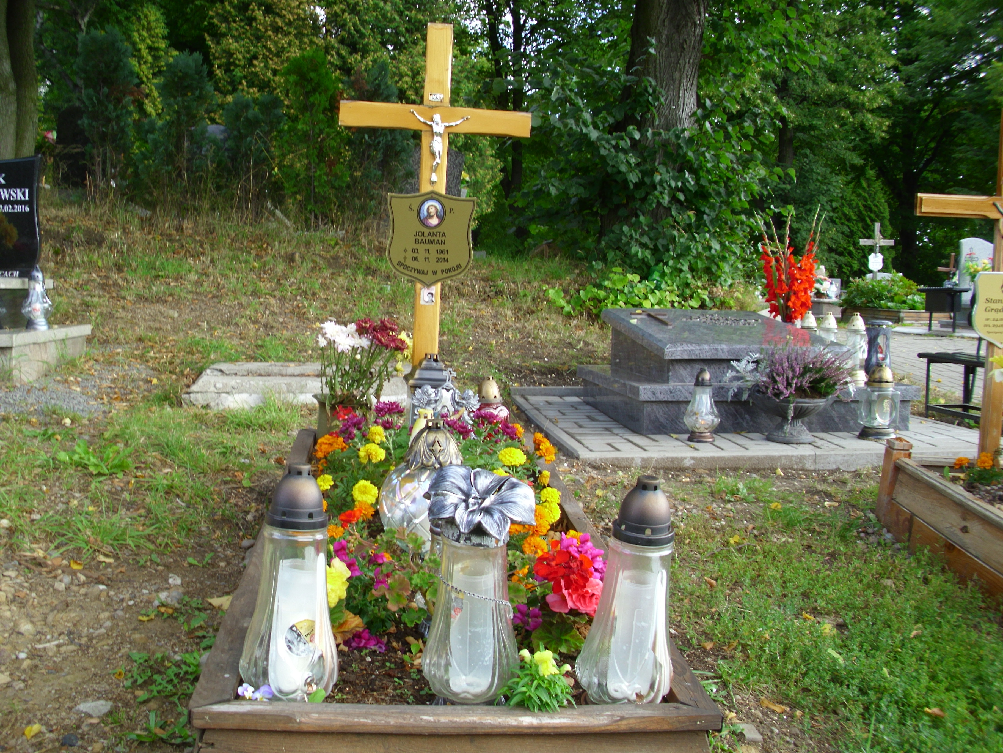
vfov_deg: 40.7
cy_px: 376
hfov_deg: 52.6
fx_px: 1014
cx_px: 502
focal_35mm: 35
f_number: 3
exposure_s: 1/90
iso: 50
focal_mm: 6.2
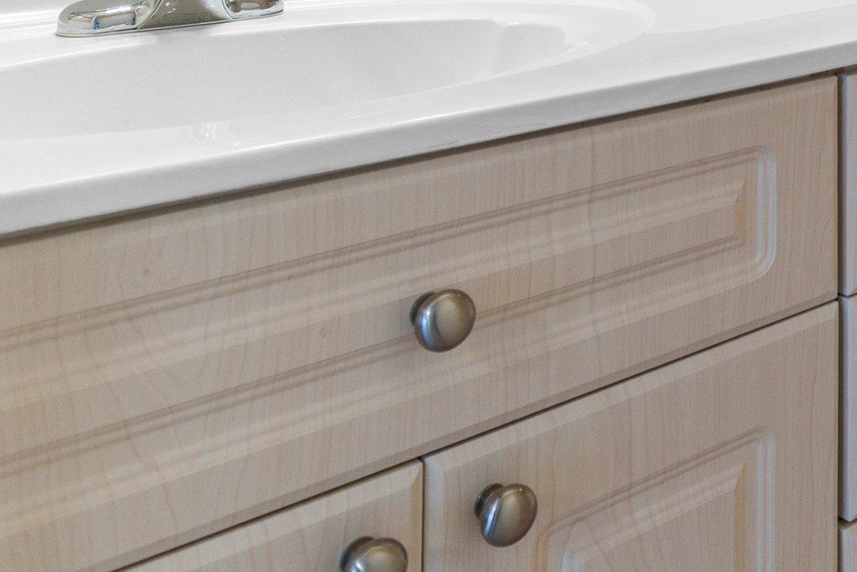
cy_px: -202
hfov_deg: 31.8
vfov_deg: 22.1
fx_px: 1286
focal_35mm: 54
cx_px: 985
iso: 100
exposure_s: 1/13
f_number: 4.8
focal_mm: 13
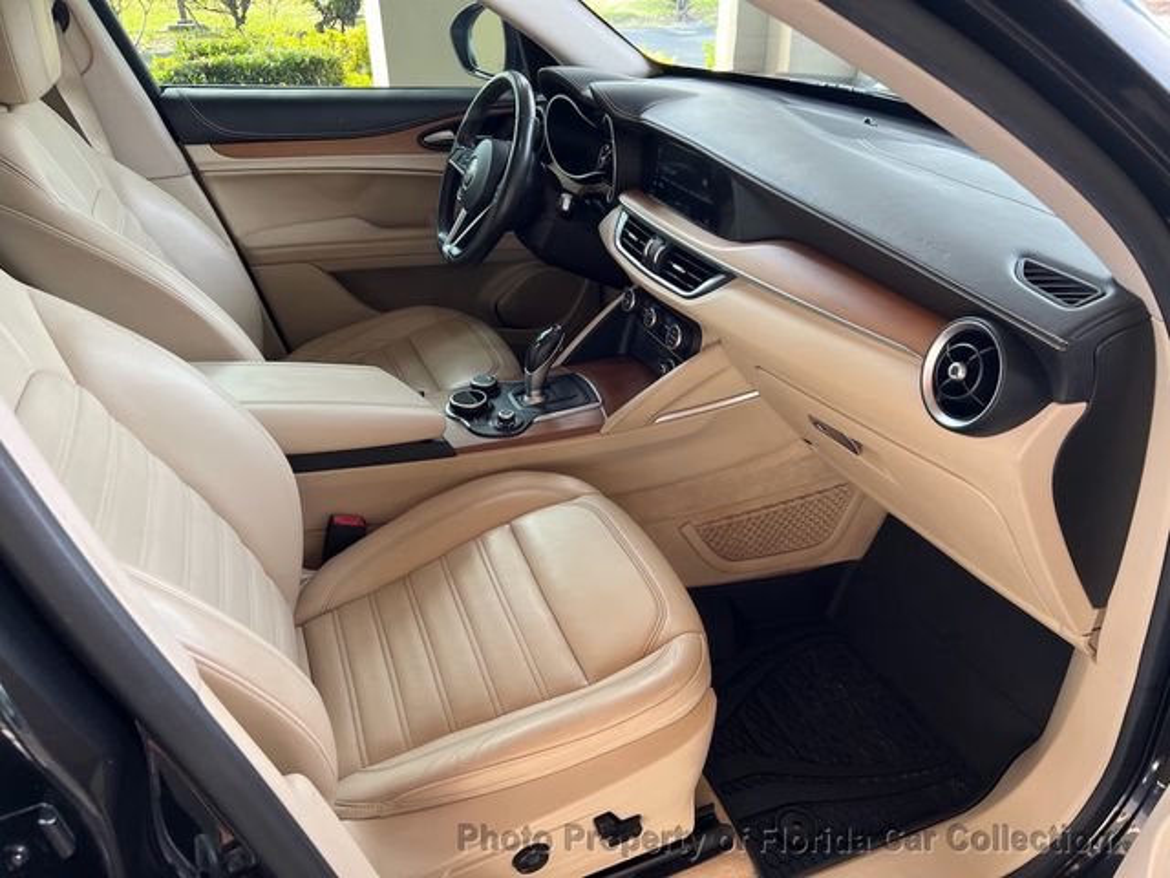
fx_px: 879
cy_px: 439
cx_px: 585
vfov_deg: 53.1
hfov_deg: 67.3
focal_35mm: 26
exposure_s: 1/121
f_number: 1.5
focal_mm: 5.7
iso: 64
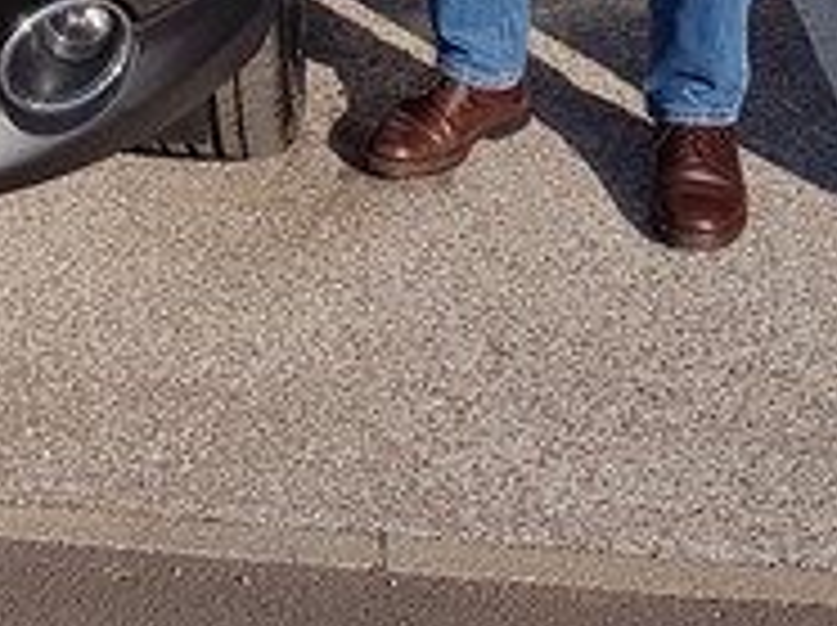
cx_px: -266
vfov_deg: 11.9
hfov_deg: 16.6
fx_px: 2705
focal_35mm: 112
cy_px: -581
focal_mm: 4.2
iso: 40
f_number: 1.7
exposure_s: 1/2680
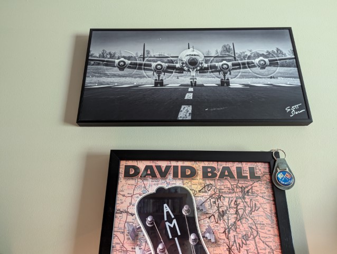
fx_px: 234
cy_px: 127
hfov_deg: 71.5
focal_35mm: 24
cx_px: 168
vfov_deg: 56.9
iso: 809
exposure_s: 1/23.8
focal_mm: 6.81
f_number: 1.85
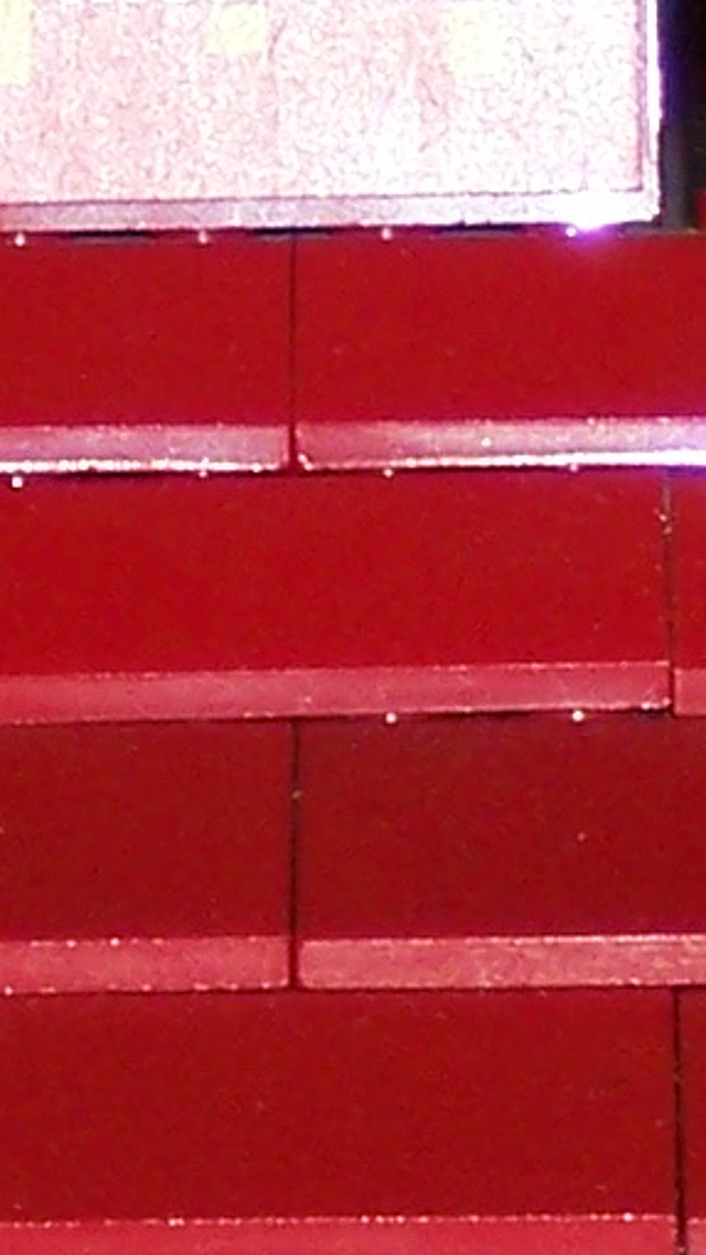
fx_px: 21093
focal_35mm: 634
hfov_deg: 1.9
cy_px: 701
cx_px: 426
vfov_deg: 3.4
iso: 100
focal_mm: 21.3
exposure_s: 1/125
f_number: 4.8
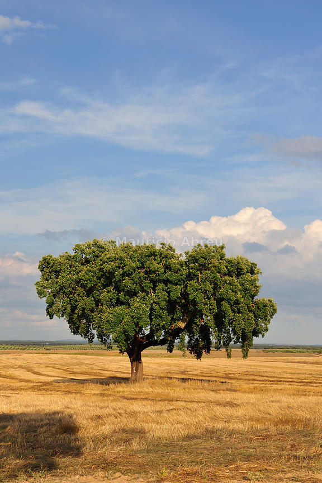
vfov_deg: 35.6
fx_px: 751
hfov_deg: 24.2
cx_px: 161
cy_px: 242
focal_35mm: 56
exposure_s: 1/250
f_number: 8
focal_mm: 56
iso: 100
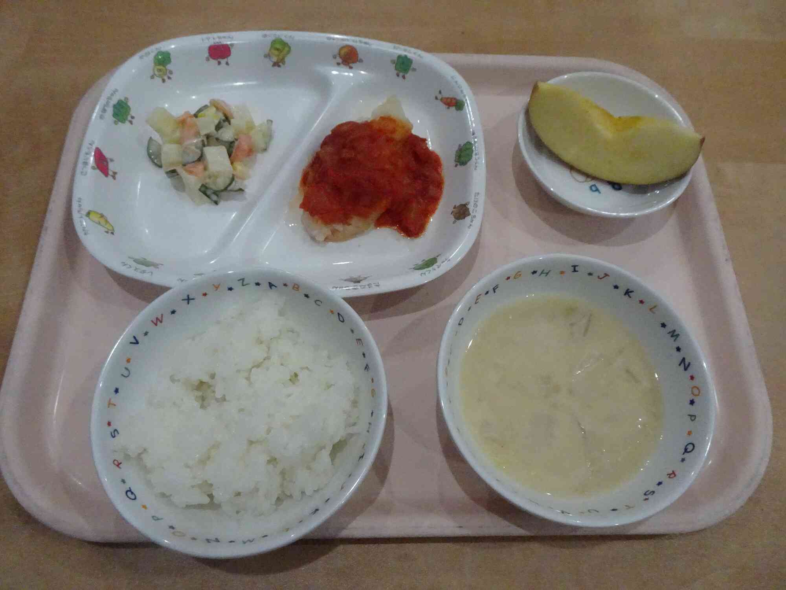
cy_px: 295
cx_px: 393
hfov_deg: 71.6
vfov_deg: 56.8
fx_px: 545
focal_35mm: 24
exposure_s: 1/250
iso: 2000
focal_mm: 4.1
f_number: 3.5
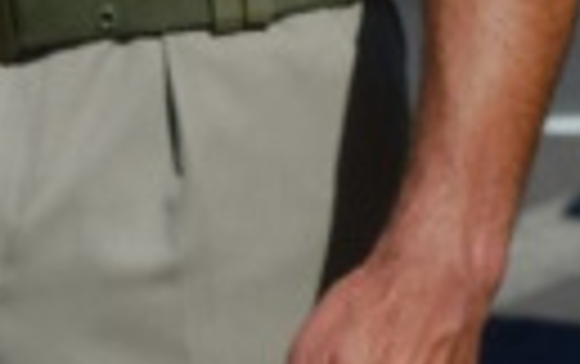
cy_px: -697
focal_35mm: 660
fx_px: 10446
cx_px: -895
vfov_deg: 2.0
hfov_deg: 3.1
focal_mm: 70
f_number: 8
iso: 200
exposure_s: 1/1250
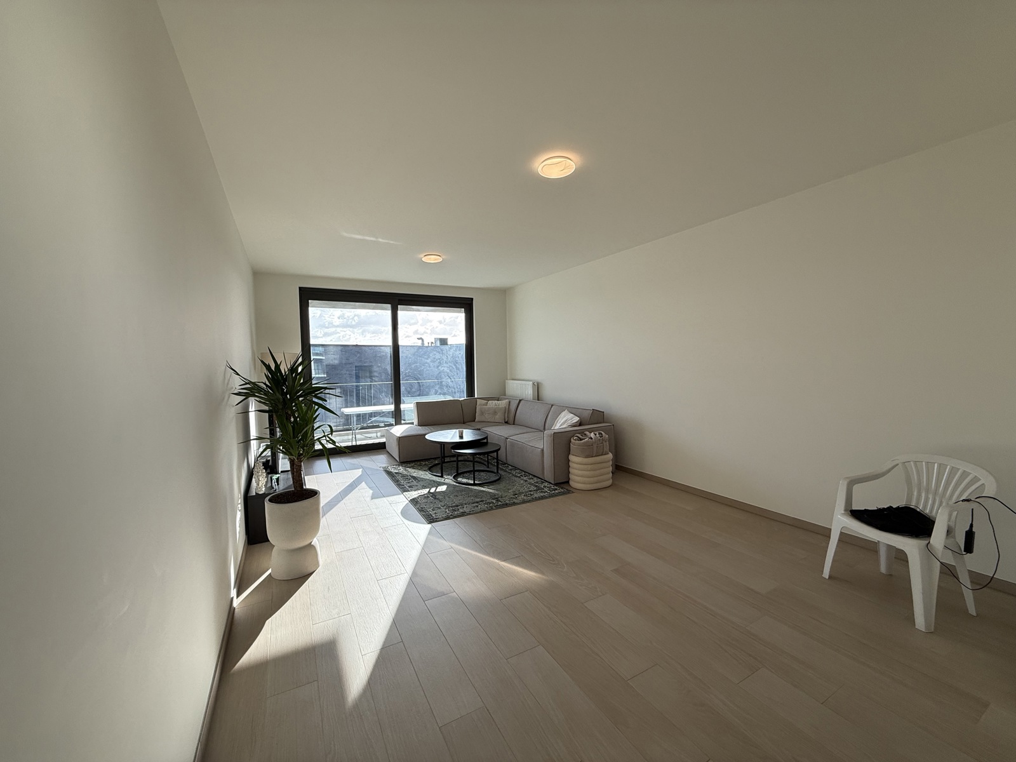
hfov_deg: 102.1
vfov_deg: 85.7
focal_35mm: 14
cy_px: 381
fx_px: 411
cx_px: 508
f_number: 2.2
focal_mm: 2.22
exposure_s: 1/336
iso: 64
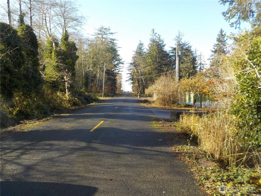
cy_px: 98
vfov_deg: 46.8
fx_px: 226
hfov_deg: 60.0
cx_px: 130
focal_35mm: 30
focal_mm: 4.1
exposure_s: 1/400
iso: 125
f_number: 3.3
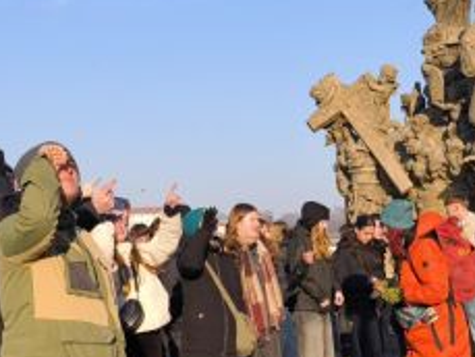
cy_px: 243
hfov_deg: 28.9
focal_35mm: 67
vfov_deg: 21.8
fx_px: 920
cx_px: 219
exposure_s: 1/1268
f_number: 1.6
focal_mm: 6.57
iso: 50
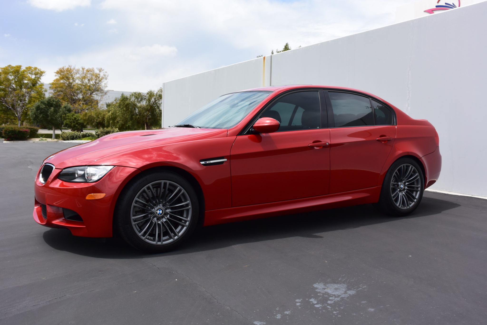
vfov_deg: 40.0
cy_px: 162
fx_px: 446
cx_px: 244
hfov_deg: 57.2
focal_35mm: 33
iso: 160
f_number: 4.5
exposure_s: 1/800
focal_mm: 12.3
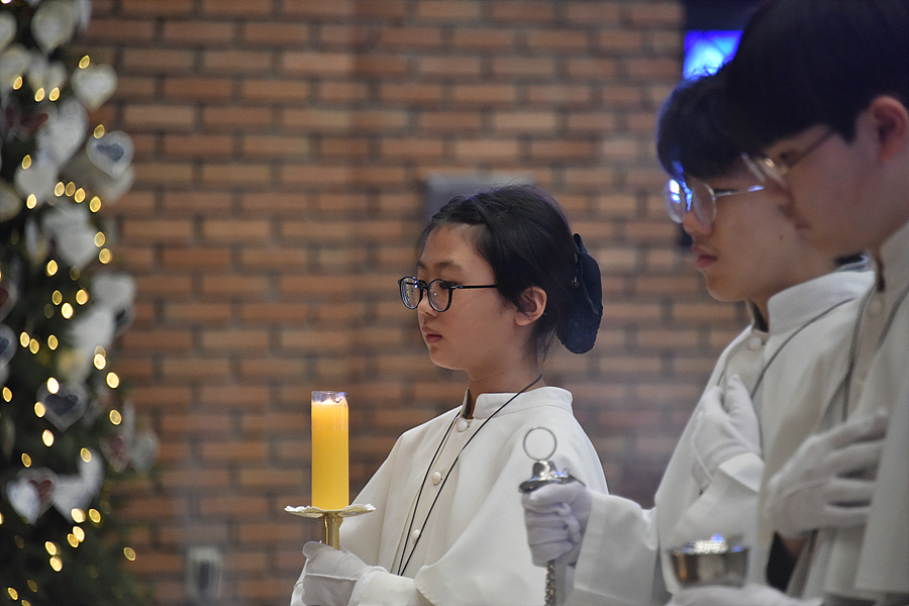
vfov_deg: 4.6
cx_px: 454
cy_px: 303
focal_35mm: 300
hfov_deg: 6.9
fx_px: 7574
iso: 4000
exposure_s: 1/125
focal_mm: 300
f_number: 5.6
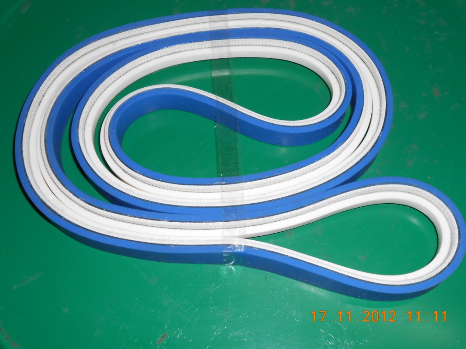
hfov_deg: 49.0
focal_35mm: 38
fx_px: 512
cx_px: 233
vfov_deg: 37.7
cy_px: 174
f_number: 4.2
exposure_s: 1/30
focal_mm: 6.8
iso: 80
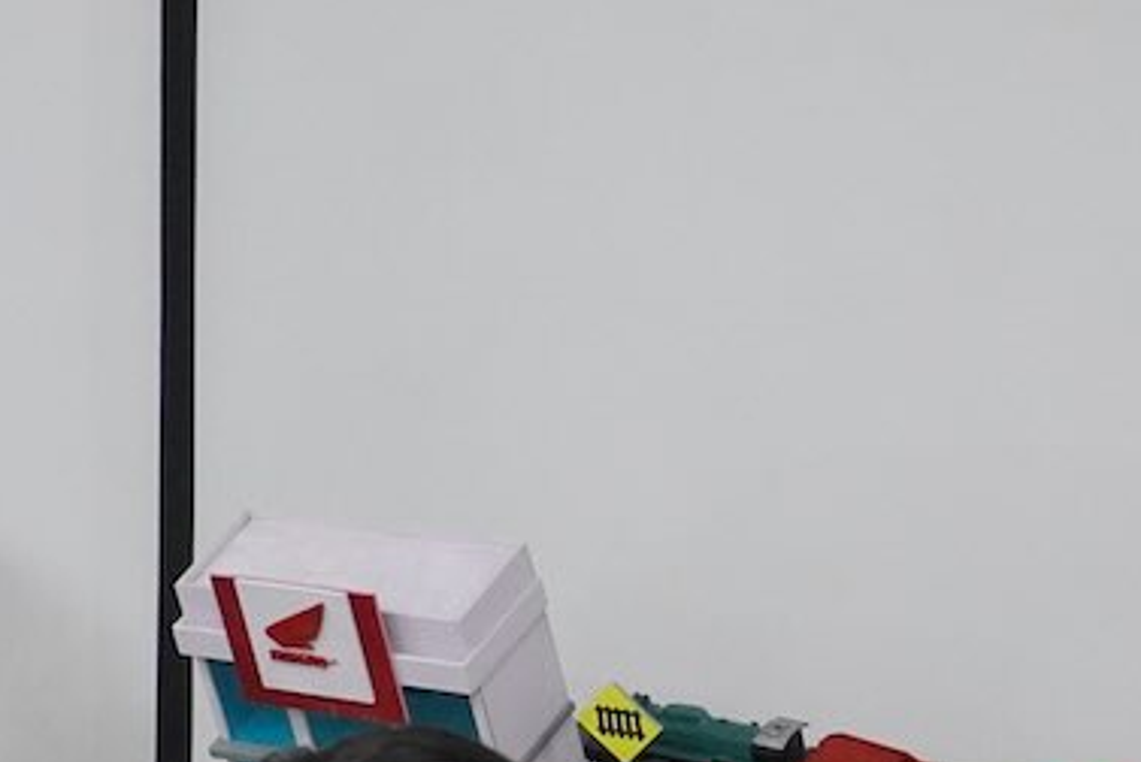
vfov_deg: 10.1
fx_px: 4262
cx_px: 760
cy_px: 872
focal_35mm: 134
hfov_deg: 15.2
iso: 4000
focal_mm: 33
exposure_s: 1/160
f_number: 4
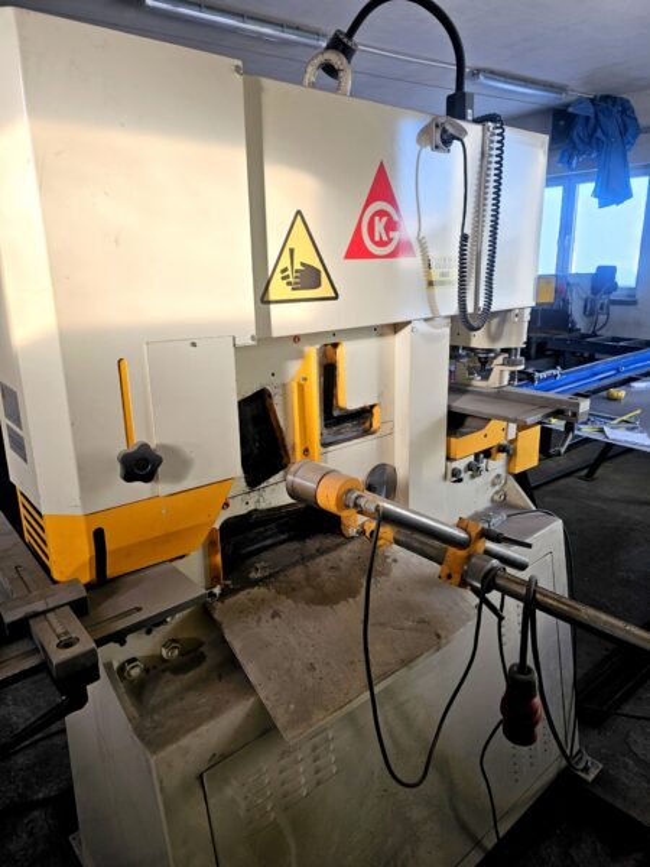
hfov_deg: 58.9
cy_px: 434
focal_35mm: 23
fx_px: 576
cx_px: 325
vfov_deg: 73.9
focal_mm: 6.3
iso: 50
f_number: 1.7
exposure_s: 1/190
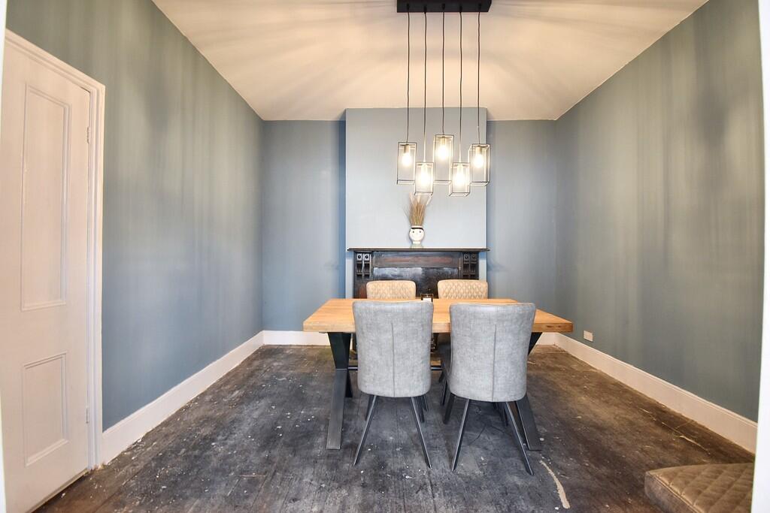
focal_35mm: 15
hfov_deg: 100.4
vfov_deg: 77.3
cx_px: 385
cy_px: 256
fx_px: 321
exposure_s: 1/15
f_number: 4.5
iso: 400
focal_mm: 10
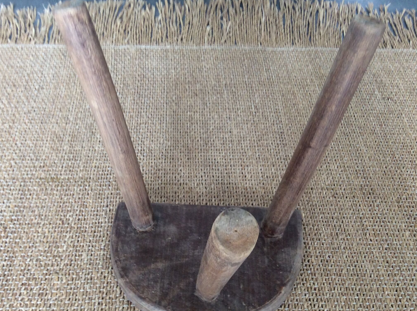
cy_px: 182
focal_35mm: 41
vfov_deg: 35.0
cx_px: 198
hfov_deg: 45.8
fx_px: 493
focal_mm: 3.3
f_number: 2.4
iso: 64
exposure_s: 1/25
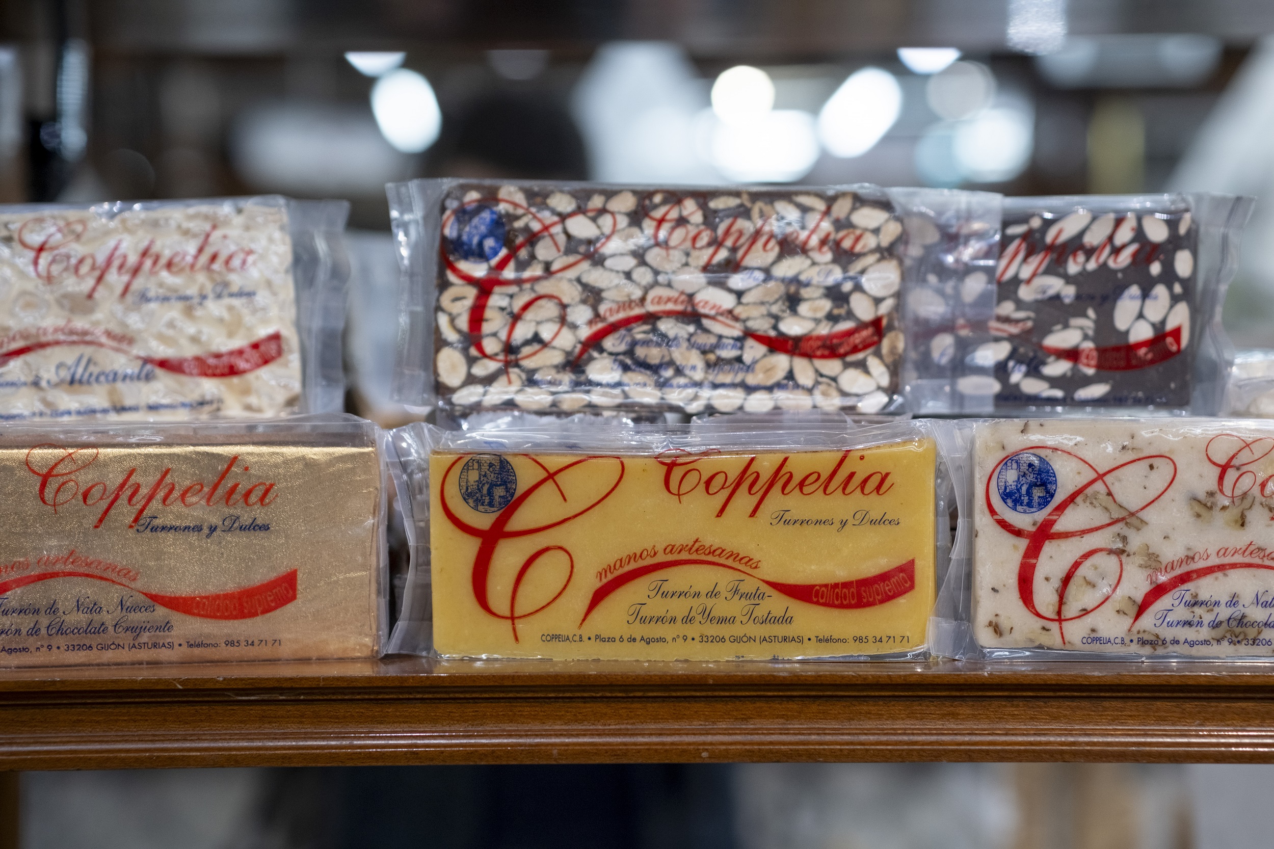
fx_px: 2972
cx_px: 637
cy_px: 424
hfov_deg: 24.2
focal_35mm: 84
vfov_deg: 16.3
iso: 640
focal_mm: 56
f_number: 2.2
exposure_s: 1/250
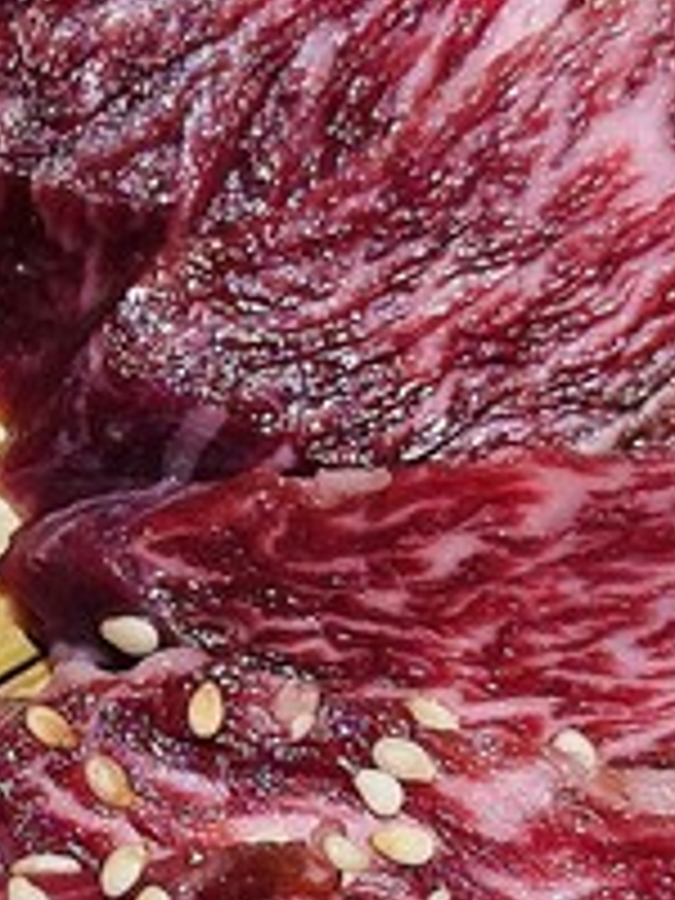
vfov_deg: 9.7
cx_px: -166
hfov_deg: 7.2
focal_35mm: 204
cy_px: 569
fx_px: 5304
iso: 80
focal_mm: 6.86
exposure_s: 1/120
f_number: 1.78
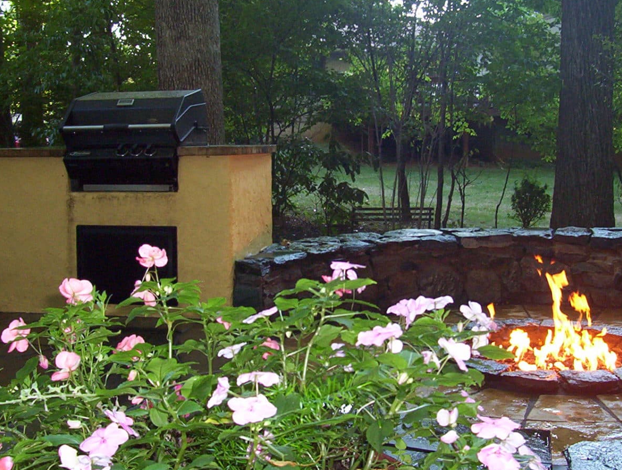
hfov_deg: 34.2
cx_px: 345
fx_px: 1009
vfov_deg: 26.2
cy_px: 214
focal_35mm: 56
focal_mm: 5.77
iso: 140
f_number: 2.73
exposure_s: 1/60
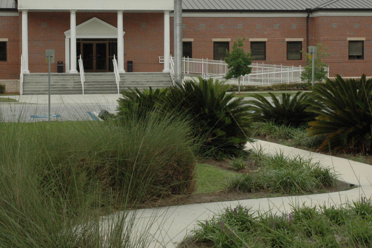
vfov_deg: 18.9
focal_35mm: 72
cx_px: 154
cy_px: 78
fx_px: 741
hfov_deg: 28.1
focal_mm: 31
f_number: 13
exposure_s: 1/500
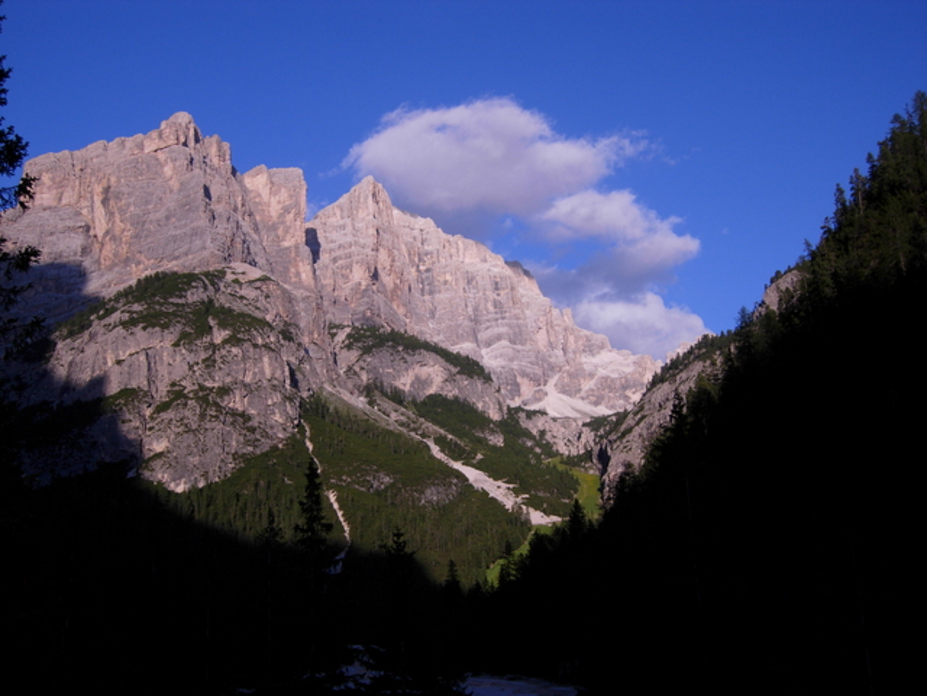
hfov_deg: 51.4
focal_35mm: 36
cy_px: 348
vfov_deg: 39.7
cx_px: 464
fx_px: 964
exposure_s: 1/724
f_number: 3.8
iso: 50
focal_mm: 7.5
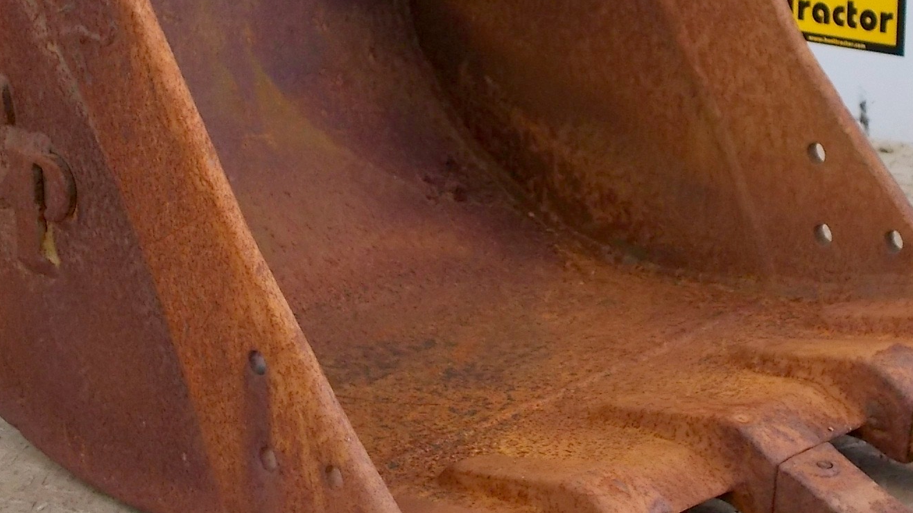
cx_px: 492
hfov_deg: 17.3
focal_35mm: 124
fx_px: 3002
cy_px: 176
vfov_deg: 9.8
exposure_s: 1/60
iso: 180
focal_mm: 11.8
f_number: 5.3
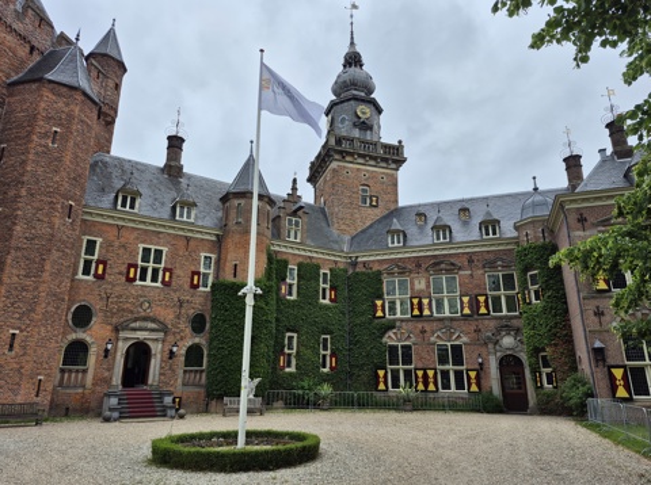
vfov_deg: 58.7
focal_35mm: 23
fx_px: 432
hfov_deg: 74.0
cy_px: 242
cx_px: 326
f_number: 1.8
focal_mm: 5.4
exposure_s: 1/948
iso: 25
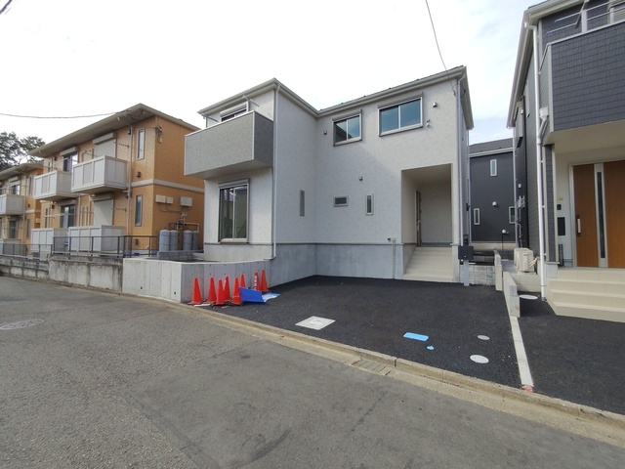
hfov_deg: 98.2
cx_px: 312
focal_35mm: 15
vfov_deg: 81.7
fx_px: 271
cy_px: 234
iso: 50
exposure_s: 1/835
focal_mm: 1.6
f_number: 2.4
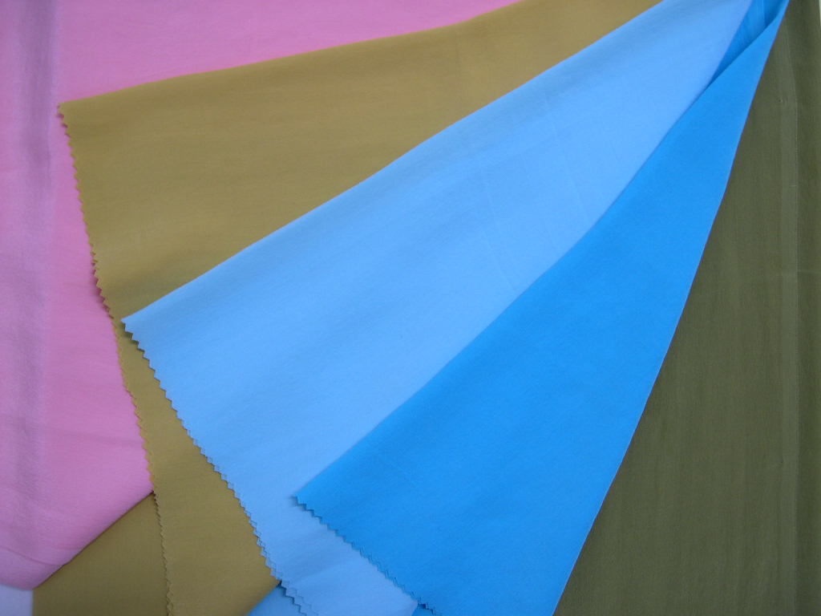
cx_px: 410
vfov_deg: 37.7
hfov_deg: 49.0
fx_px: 901
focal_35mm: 38
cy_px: 308
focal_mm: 8
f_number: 2.8
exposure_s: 1/8.6
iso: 100
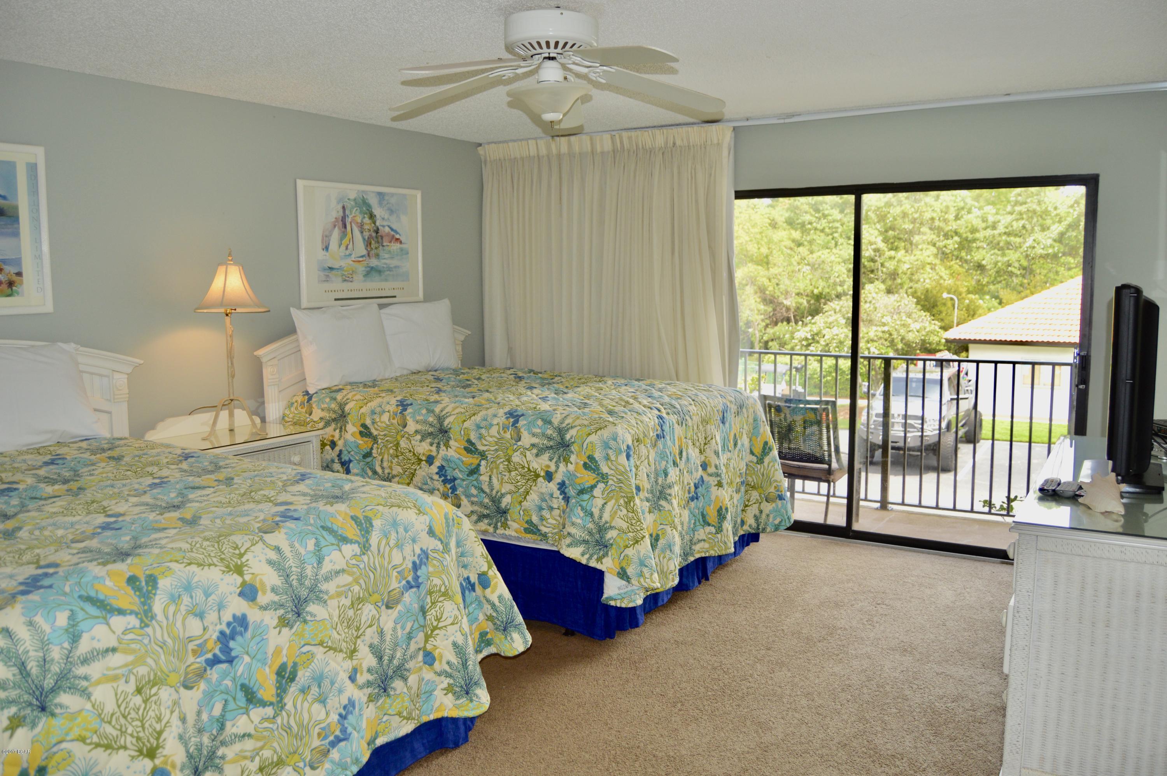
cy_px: 388
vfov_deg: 47.8
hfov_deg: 67.4
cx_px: 584
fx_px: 874
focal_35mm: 27
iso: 220
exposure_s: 1/125
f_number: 4
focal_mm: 18
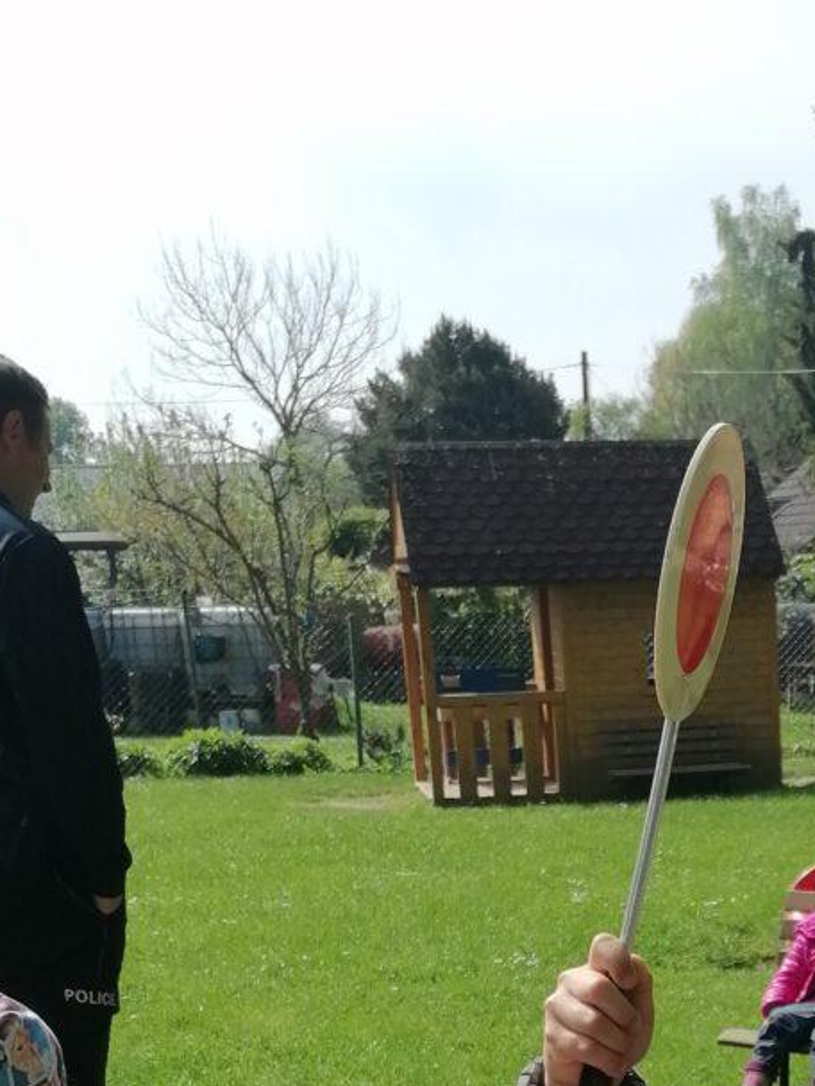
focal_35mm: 71
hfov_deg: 20.1
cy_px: 1222
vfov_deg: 25.3
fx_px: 2229
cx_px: 822
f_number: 1.8
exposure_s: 1/1333
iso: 50
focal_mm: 4.75
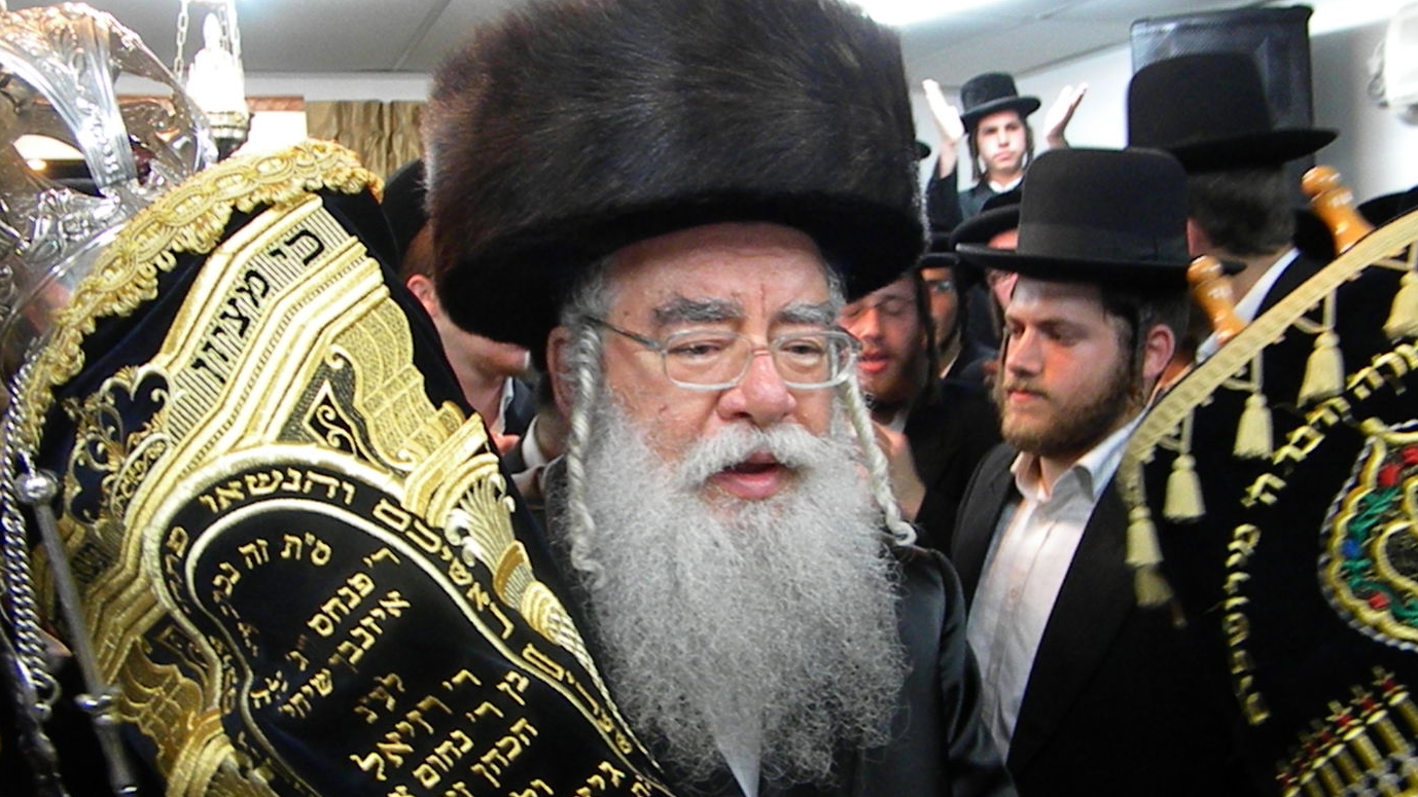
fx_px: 1166
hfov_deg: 62.6
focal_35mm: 31
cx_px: 717
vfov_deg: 37.7
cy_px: 442
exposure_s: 1/73
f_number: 3.5
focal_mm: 5
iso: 833
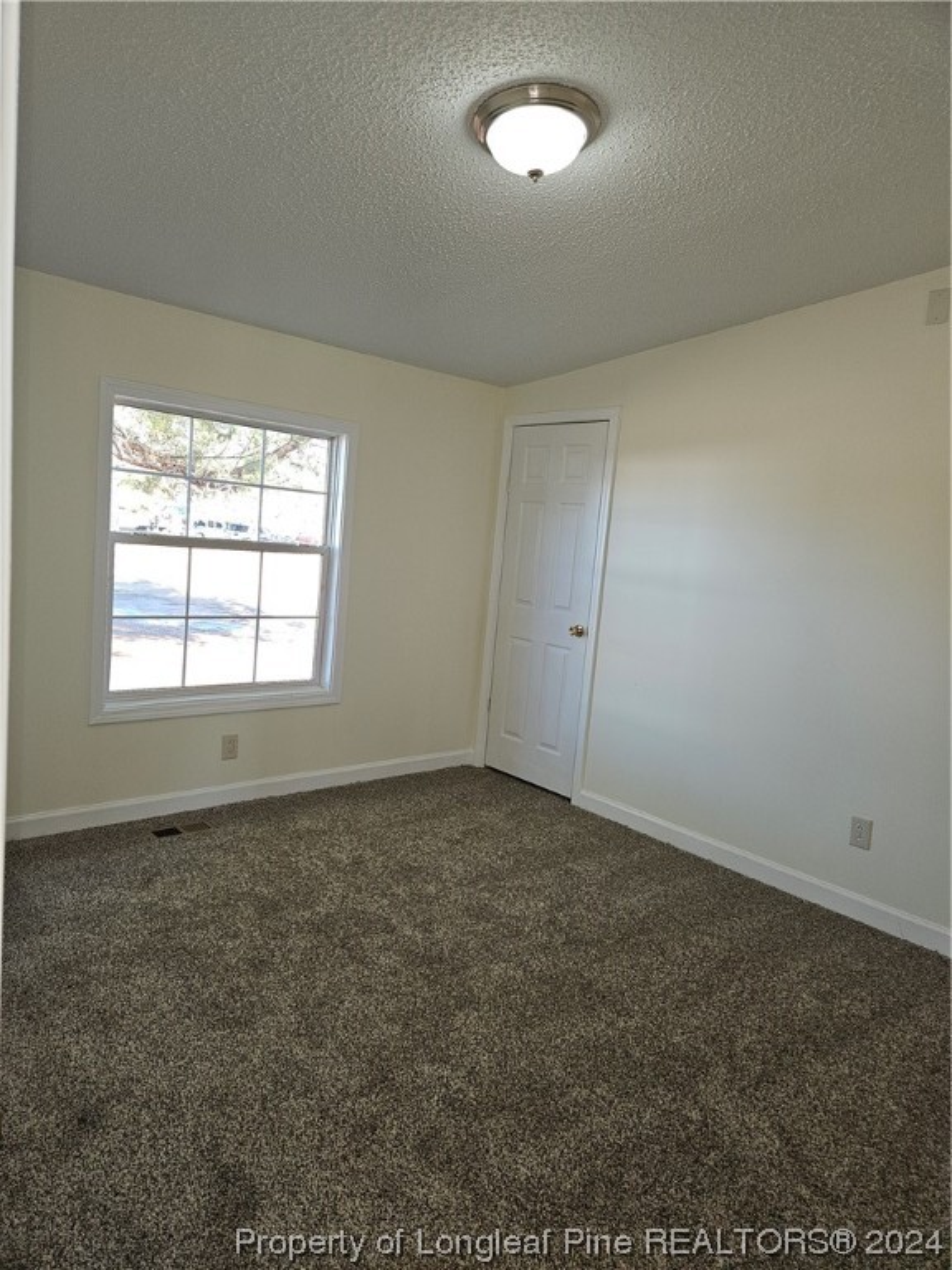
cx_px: 476
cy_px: 635
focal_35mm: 23
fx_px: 843
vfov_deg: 73.9
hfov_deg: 58.9
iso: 40
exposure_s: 1/60
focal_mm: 5.4
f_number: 1.8
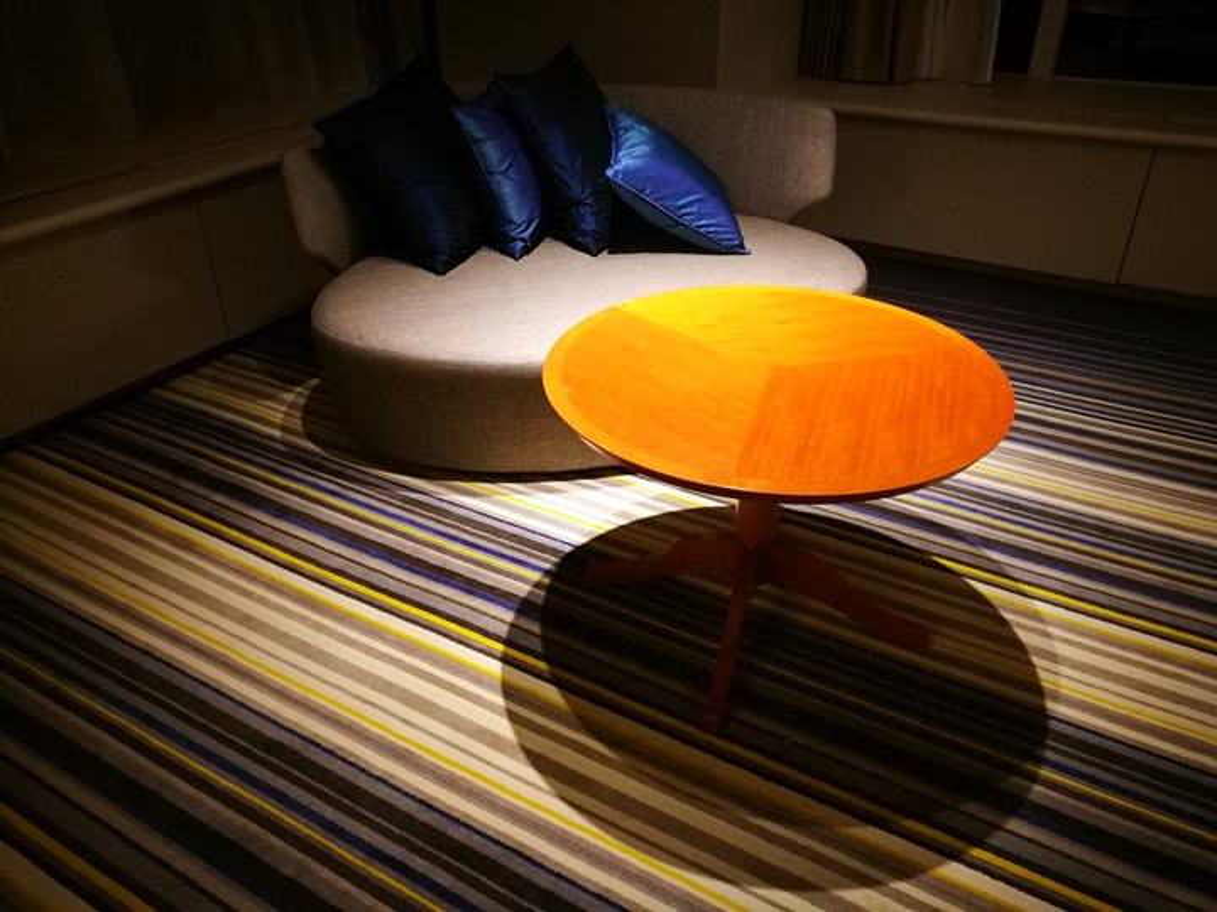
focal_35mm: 27
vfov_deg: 51.4
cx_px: 608
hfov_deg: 65.3
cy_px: 456
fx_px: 949
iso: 400
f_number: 2.2
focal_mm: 4.5
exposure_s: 1/24
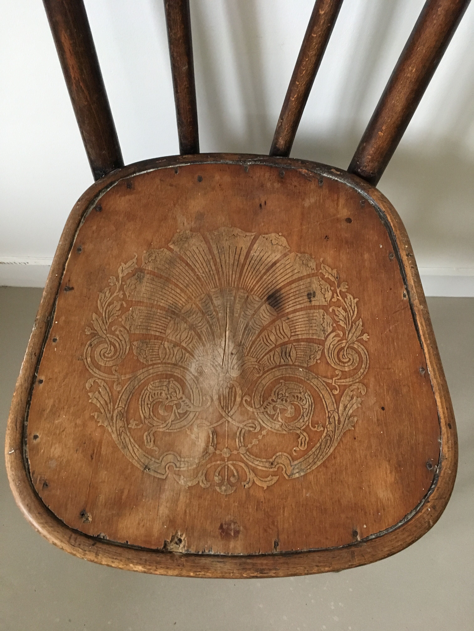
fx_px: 529
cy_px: 316
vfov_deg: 61.7
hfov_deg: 48.2
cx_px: 237
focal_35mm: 29
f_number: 2.2
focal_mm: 4.15
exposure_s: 1/17
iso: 200
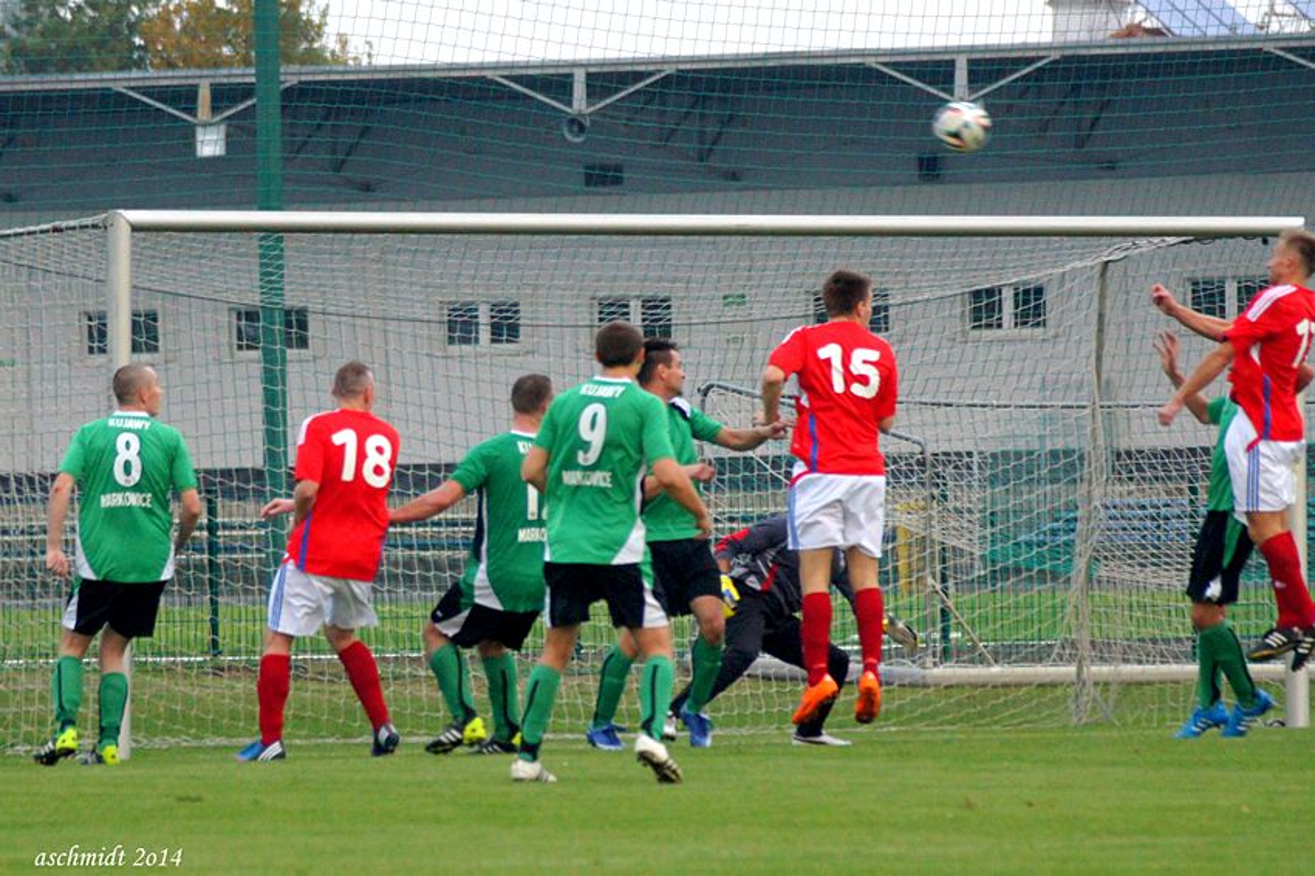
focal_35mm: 300
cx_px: 658
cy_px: 438
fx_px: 10954
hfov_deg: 6.9
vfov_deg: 4.6
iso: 1600
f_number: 5.6
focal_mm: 200
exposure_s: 1/250
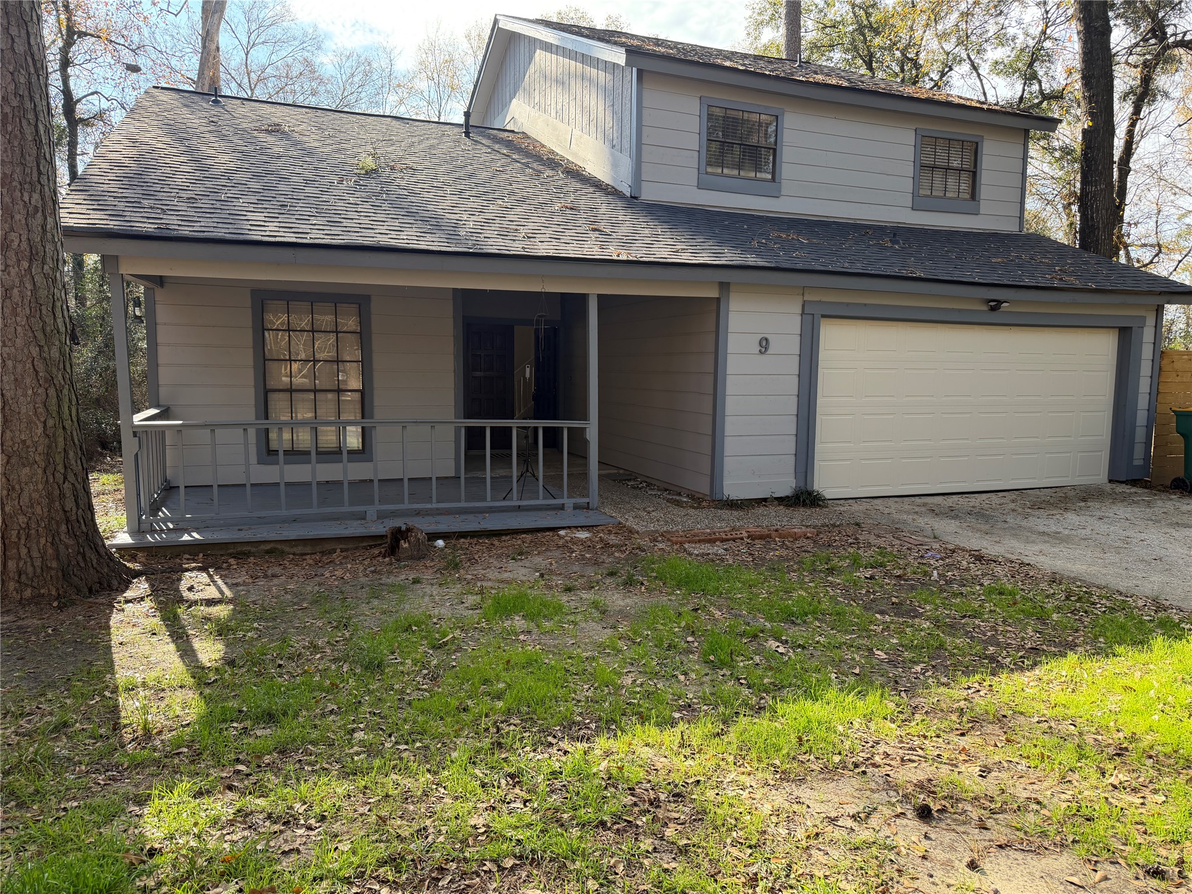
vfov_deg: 56.8
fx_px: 826
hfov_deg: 71.6
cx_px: 596
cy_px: 447
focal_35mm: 24
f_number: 1.78
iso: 100
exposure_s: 1/840
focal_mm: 6.76
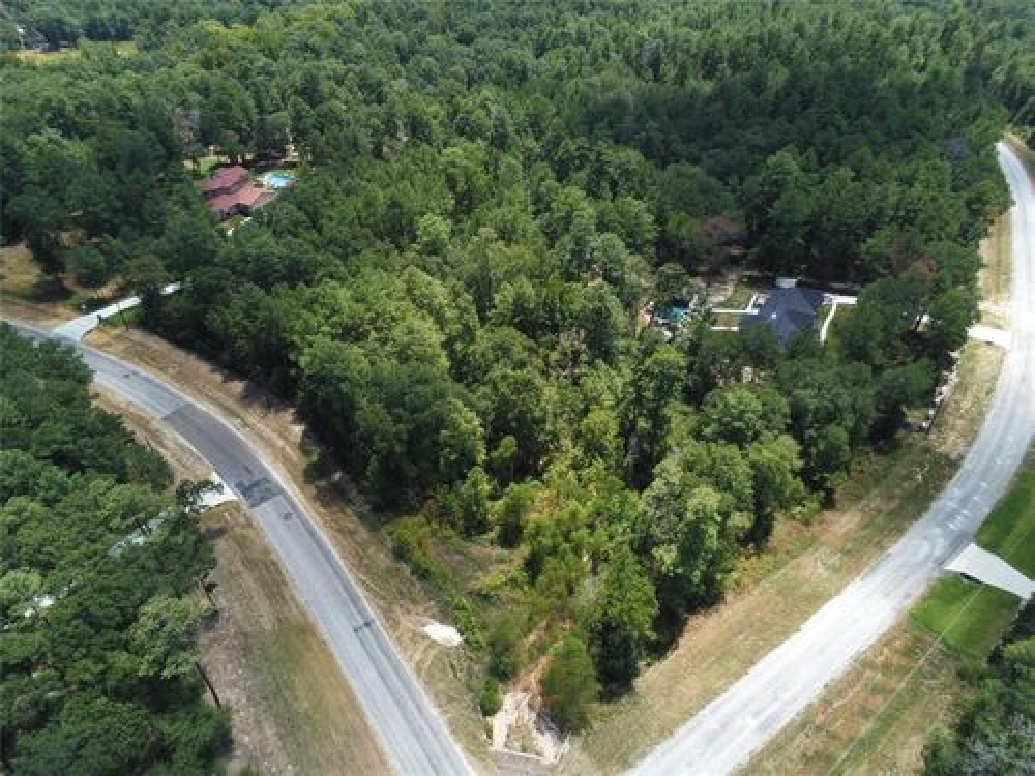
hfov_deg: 73.9
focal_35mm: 23
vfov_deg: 58.9
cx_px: 518
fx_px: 688
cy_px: 388
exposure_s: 1/961
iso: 131
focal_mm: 4
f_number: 2.4
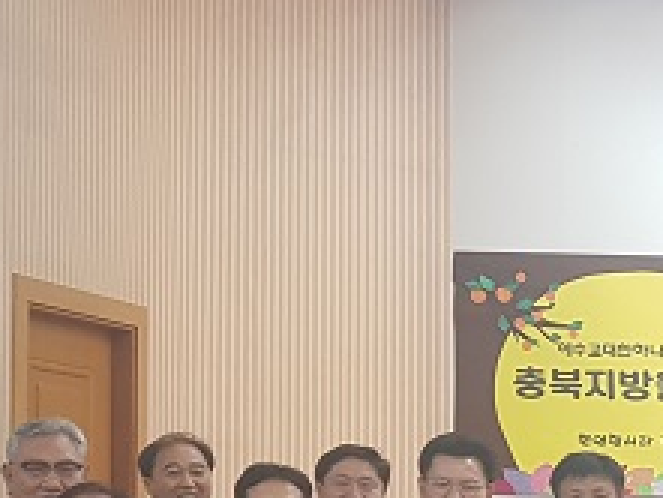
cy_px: 518
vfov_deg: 15.3
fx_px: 1821
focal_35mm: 95
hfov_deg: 18.0
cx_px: 1046
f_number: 1.7
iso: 160
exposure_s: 1/60
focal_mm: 4.2
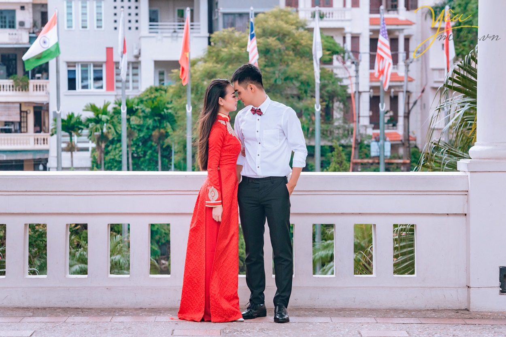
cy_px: 168
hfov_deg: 16.4
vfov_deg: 11.0
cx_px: 253
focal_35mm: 125
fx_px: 1757
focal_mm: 125
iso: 400
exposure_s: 1/750
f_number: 5.6
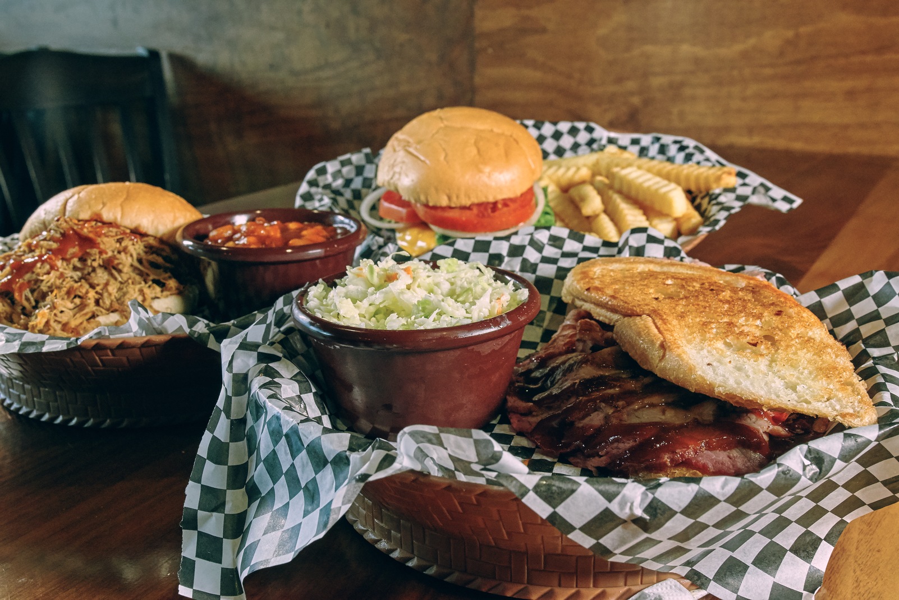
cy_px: 300
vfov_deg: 37.9
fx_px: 874
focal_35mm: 35
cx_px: 450
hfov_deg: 54.4
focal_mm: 35
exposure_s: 1/100
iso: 2000
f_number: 13
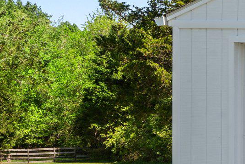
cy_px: 102
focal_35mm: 134
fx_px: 912
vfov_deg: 10.2
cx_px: 436
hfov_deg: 13.7
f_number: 13
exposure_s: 1/200
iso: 200
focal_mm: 35
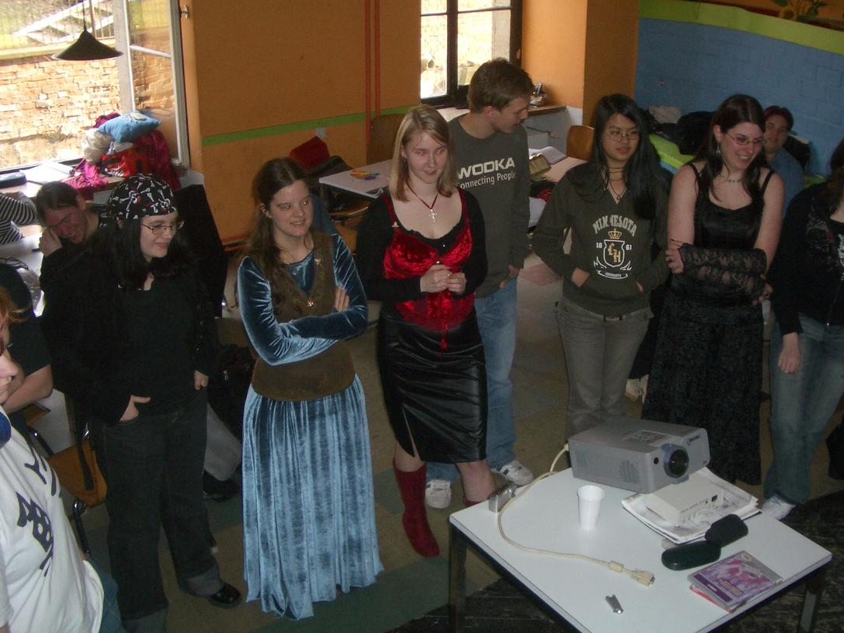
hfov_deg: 45.7
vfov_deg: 35.1
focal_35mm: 41
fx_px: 1000
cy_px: 306
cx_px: 459
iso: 100
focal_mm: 5.8
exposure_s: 1/60
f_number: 2.6
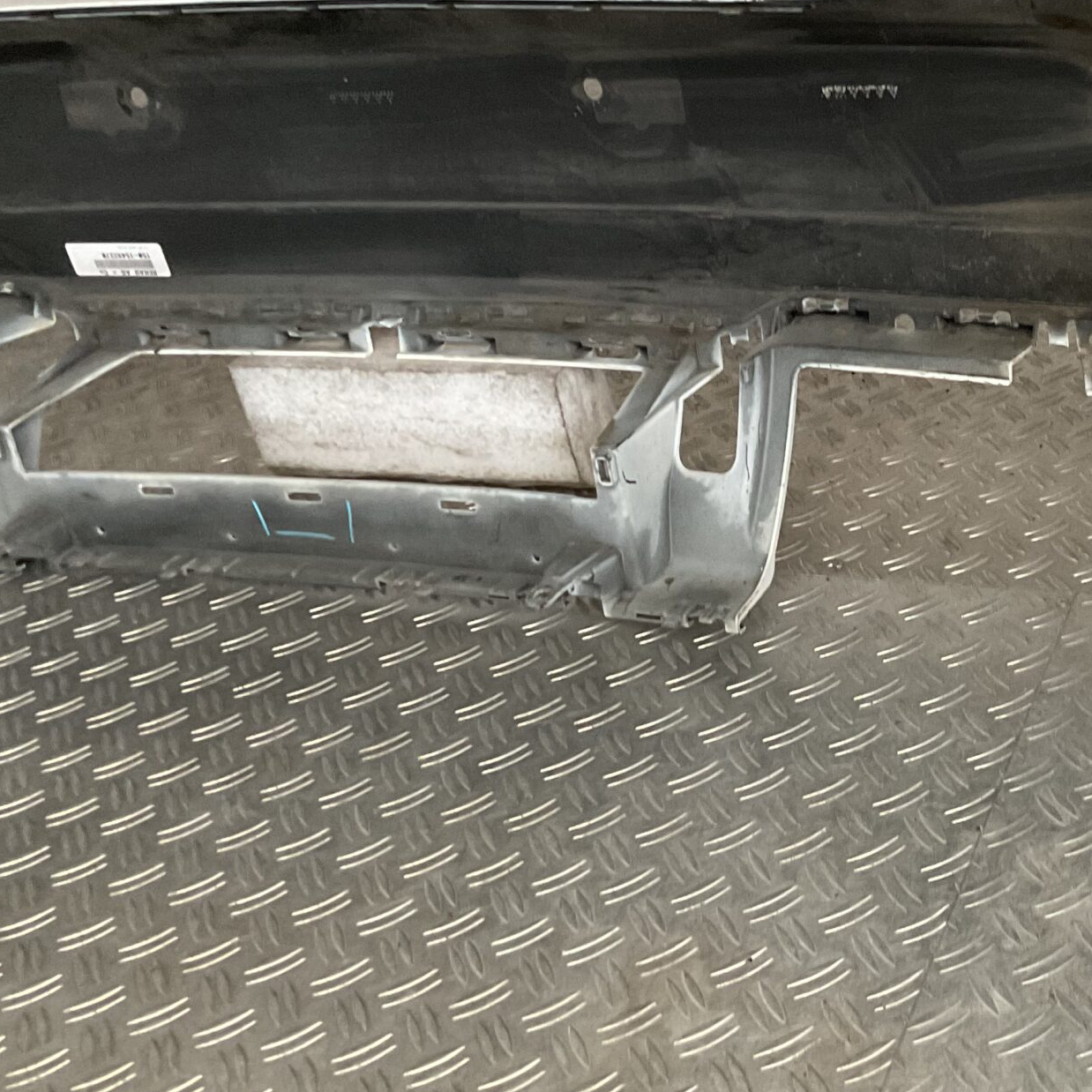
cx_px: 894
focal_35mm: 53
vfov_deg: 31.9
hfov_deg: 31.3
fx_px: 1892
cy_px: 342
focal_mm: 3
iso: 200
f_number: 1.8
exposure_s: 1/50
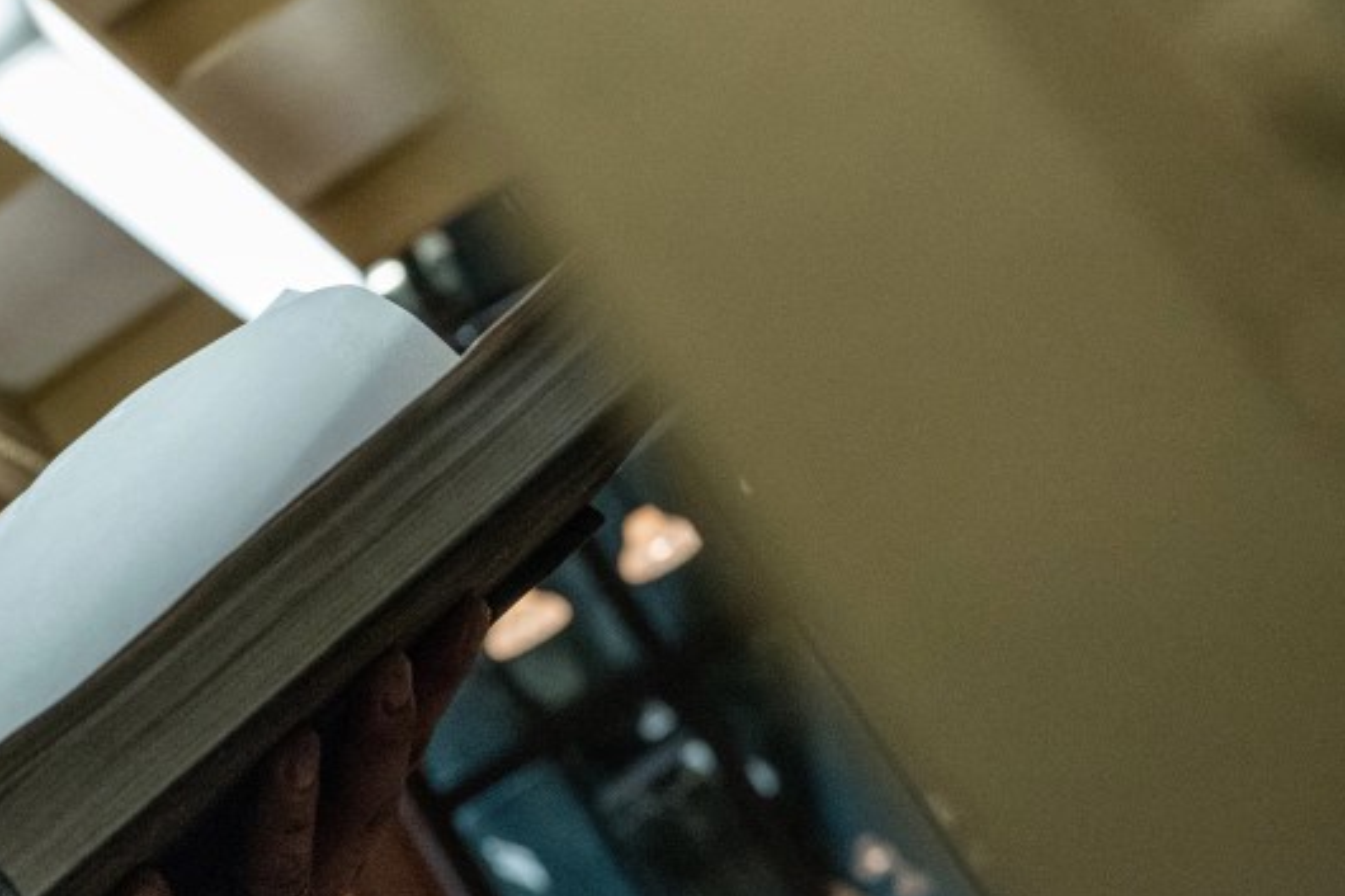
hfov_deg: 22.2
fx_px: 3212
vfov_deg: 15.8
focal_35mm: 86
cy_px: 297
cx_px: -167
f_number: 4.5
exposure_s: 1/200
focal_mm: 38
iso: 4000
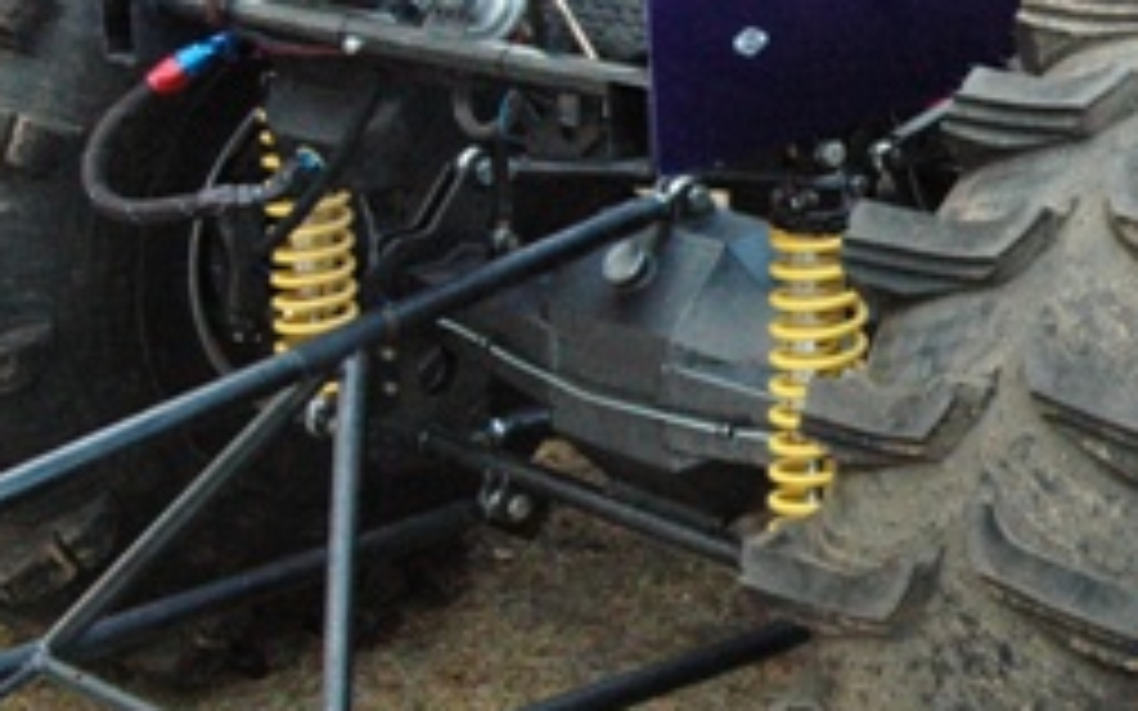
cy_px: 225
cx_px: 1151
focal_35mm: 94
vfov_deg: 13.9
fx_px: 2915
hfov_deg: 21.3
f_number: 10
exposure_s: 1/200
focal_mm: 24
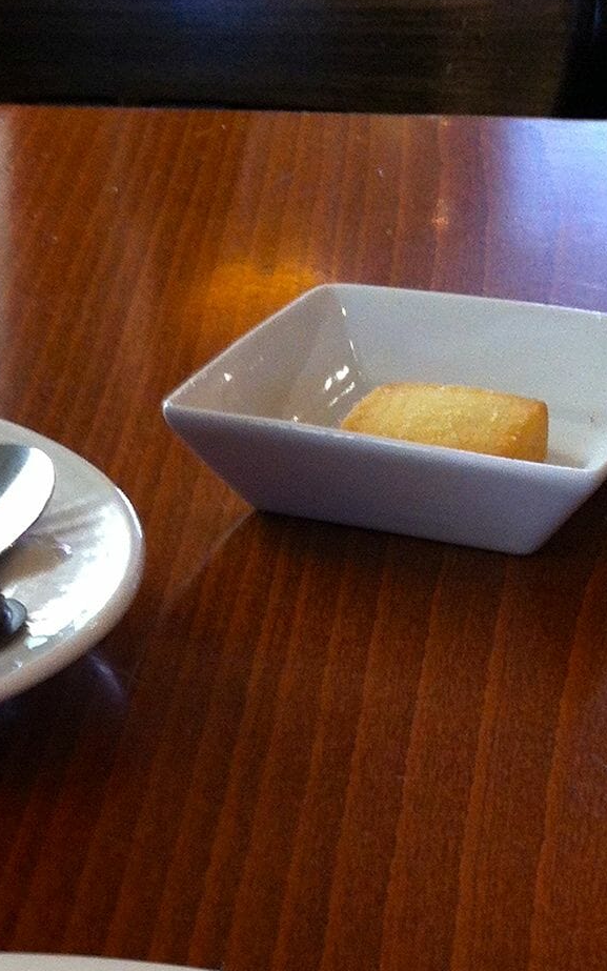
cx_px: -55
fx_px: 2752
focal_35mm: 104
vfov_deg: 19.1
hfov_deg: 12.4
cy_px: 1106
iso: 100
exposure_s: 1/30
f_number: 2.8
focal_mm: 3.85
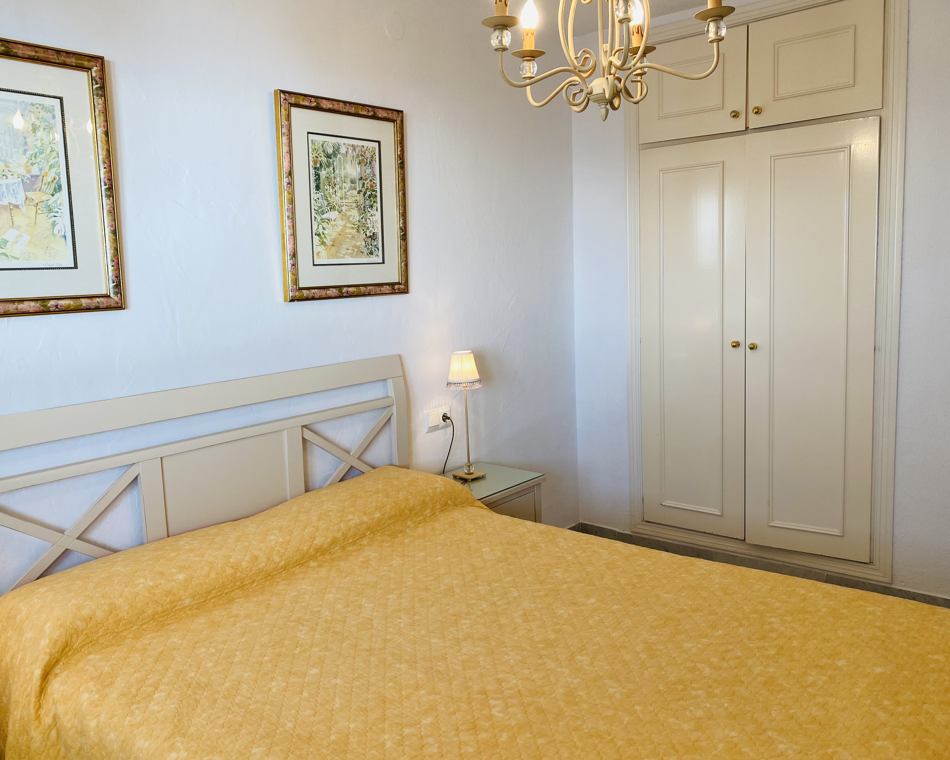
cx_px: 460
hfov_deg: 62.2
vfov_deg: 51.5
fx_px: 787
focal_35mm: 28
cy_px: 381
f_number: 1.8
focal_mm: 4.25
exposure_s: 1/100
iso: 32
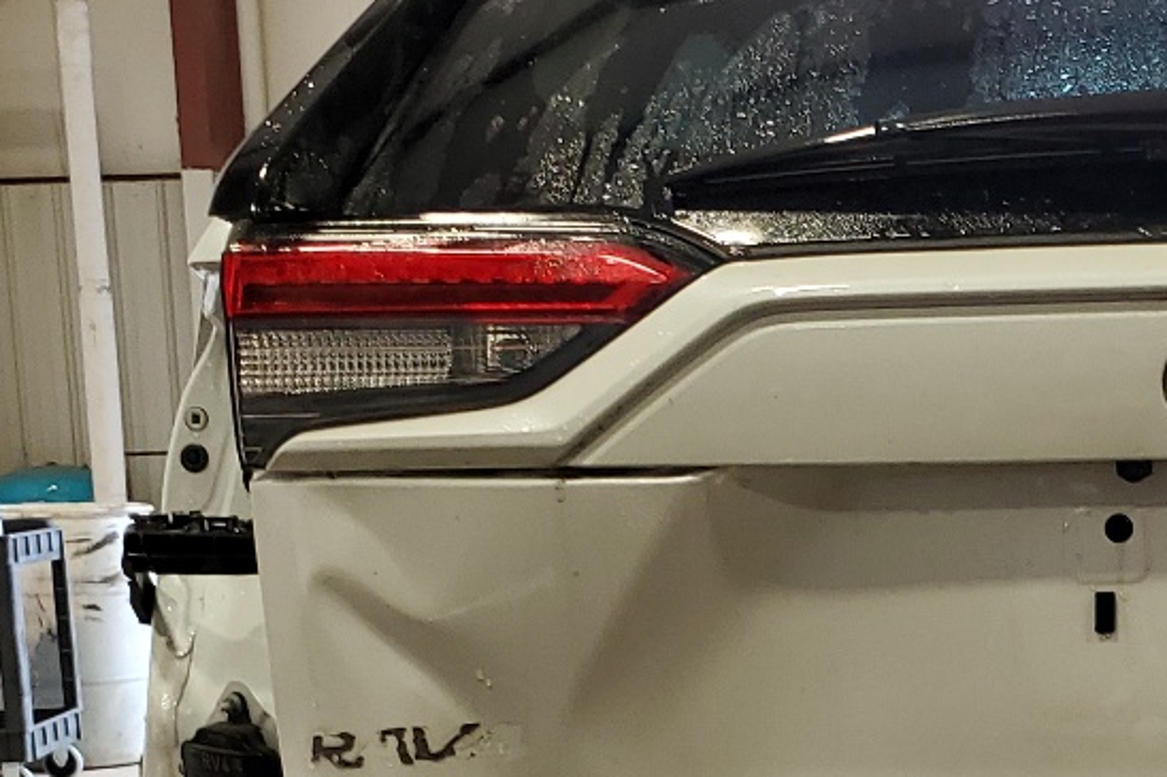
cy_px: 796
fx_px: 2560
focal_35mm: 79
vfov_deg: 16.9
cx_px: 1171
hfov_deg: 24.5
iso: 54
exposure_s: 1/60.2
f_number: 1.5
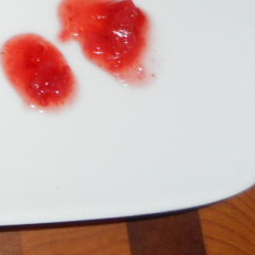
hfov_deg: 14.8
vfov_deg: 16.4
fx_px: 817
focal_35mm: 98
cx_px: -245
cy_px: -113
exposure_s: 1/25
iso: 80
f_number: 3.7
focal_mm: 4.5
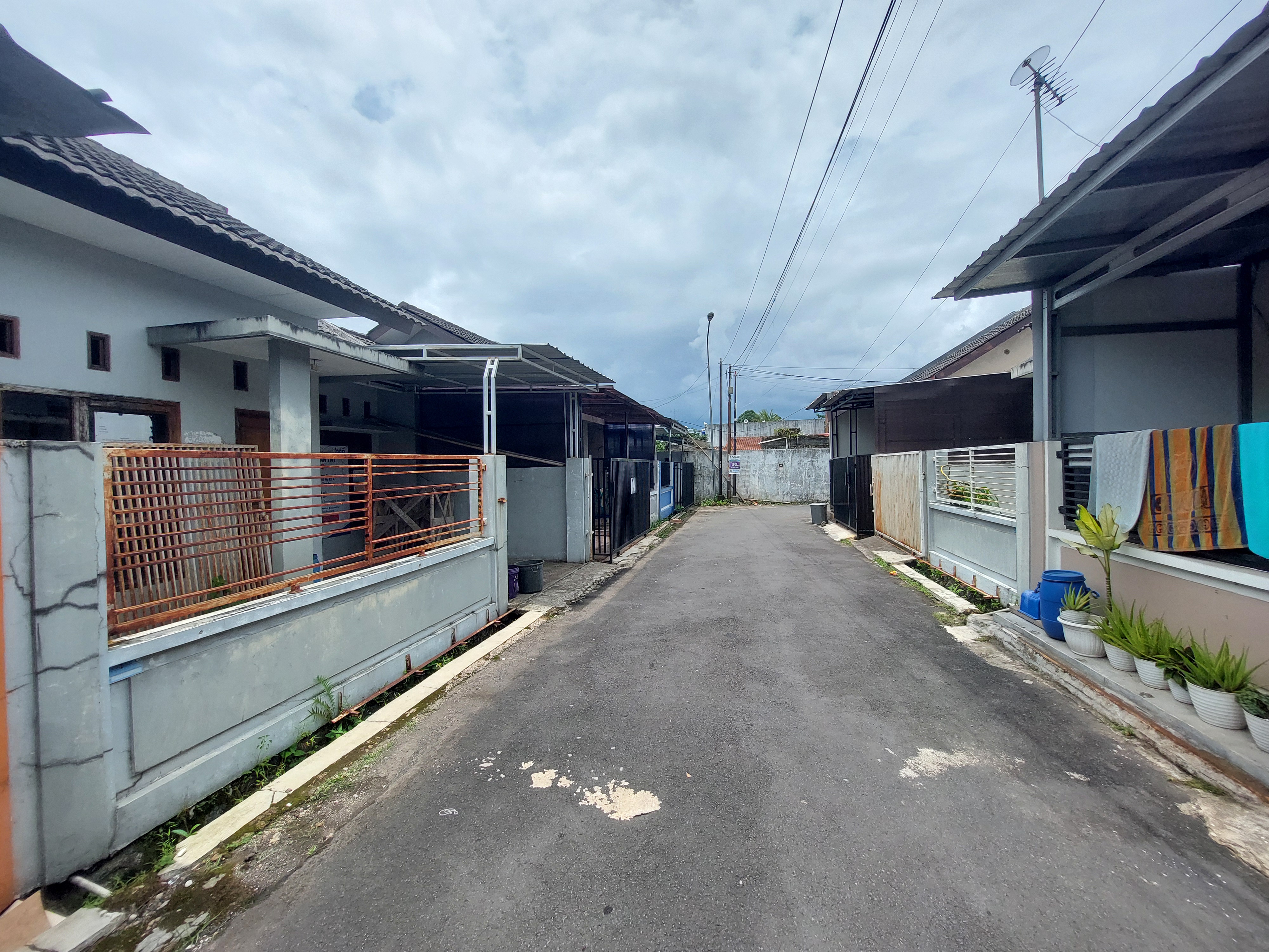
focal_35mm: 13
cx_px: 634
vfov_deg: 89.9
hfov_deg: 106.2
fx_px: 477
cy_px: 476
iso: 50
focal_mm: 1.74
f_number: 2.2
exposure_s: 1/1662
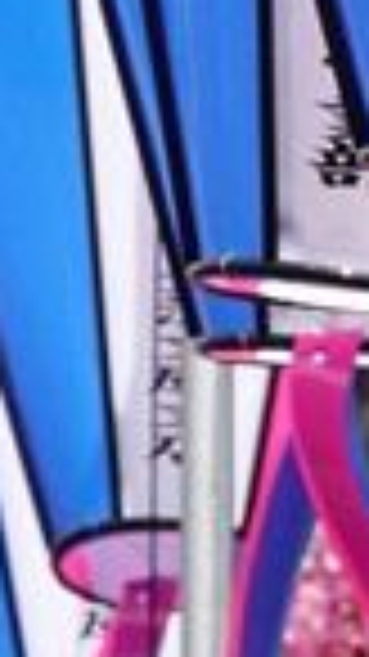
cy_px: -92
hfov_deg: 1.6
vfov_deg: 2.8
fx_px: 13235
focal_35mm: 760
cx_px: 63
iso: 1000
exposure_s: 1/1000
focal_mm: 60.05
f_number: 11
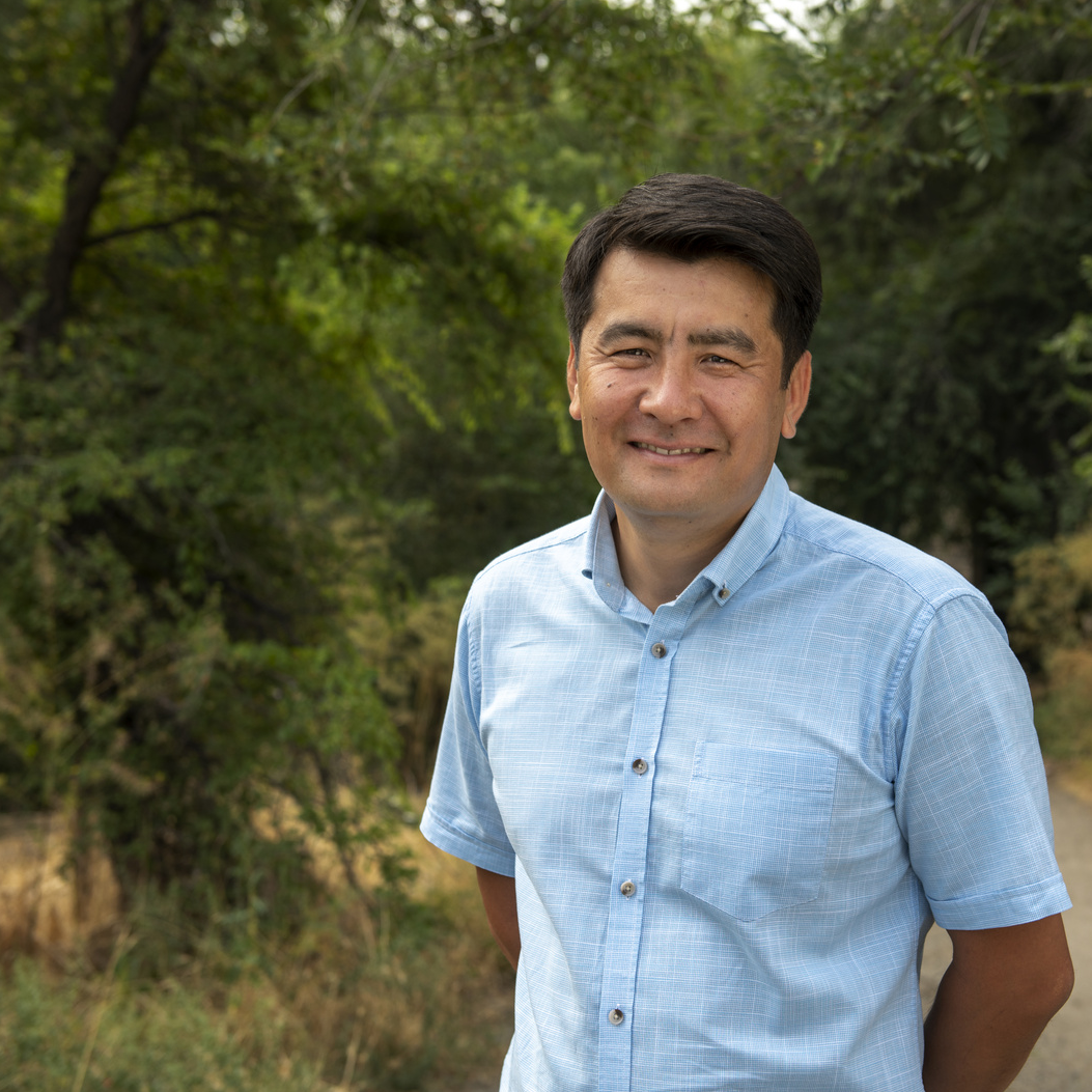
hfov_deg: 27.6
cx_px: 692
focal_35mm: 62
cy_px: 544
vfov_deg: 27.7
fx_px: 2213
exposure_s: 1/125
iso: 80
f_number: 5
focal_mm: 48
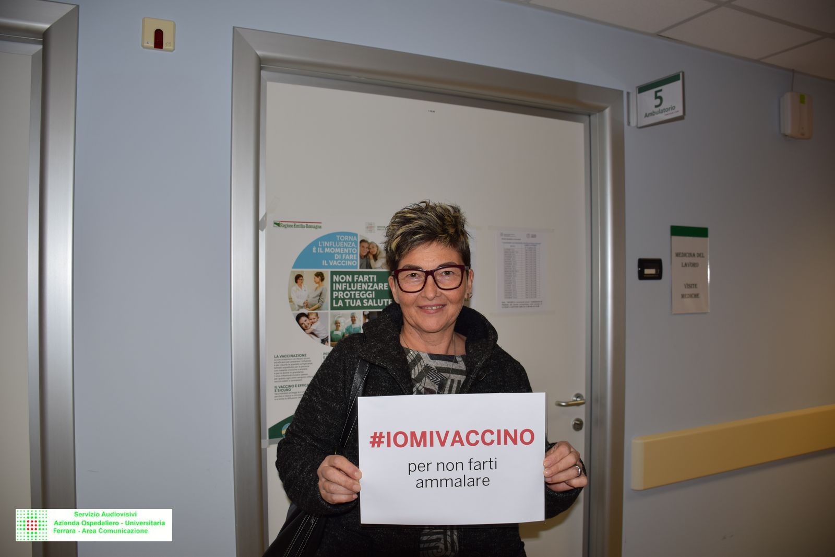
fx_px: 626
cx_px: 418
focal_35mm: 27
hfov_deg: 67.4
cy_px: 278
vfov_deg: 47.9
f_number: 3.5
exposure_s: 1/60
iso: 100
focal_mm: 18
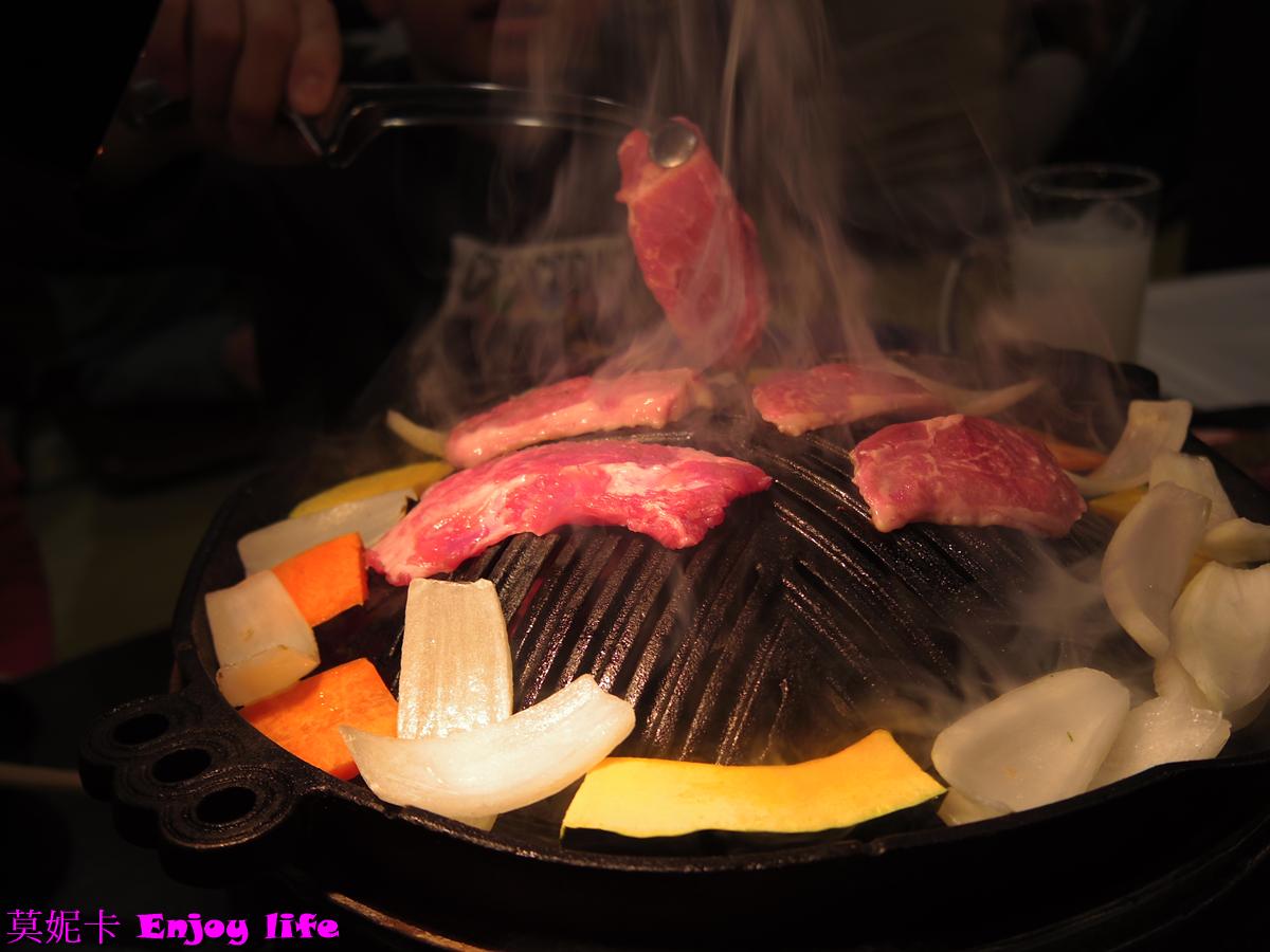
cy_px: 476
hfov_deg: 47.9
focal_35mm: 39
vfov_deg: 36.8
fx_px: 1431
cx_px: 635
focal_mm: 8.5
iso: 100
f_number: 1.9
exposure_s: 1/60
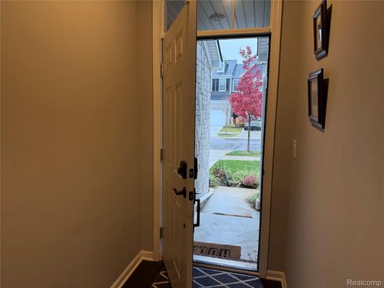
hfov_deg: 71.6
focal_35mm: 24
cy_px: 144
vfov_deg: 56.8
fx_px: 266
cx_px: 192
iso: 200
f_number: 1.78
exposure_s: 1/122
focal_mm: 6.76
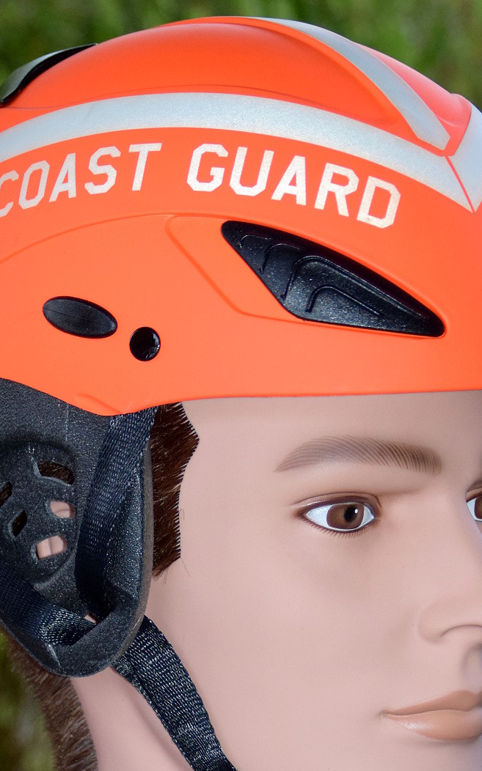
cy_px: 560
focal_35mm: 157
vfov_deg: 13.3
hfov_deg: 8.3
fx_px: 3302
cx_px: 216
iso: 2000
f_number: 5
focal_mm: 60
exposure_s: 1/60
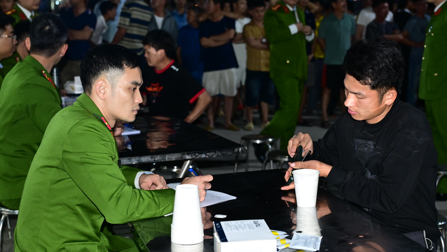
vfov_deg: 20.1
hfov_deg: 34.9
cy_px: 126
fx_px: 711
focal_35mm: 60
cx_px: 240
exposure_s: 1/125
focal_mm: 44
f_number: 4
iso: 1600
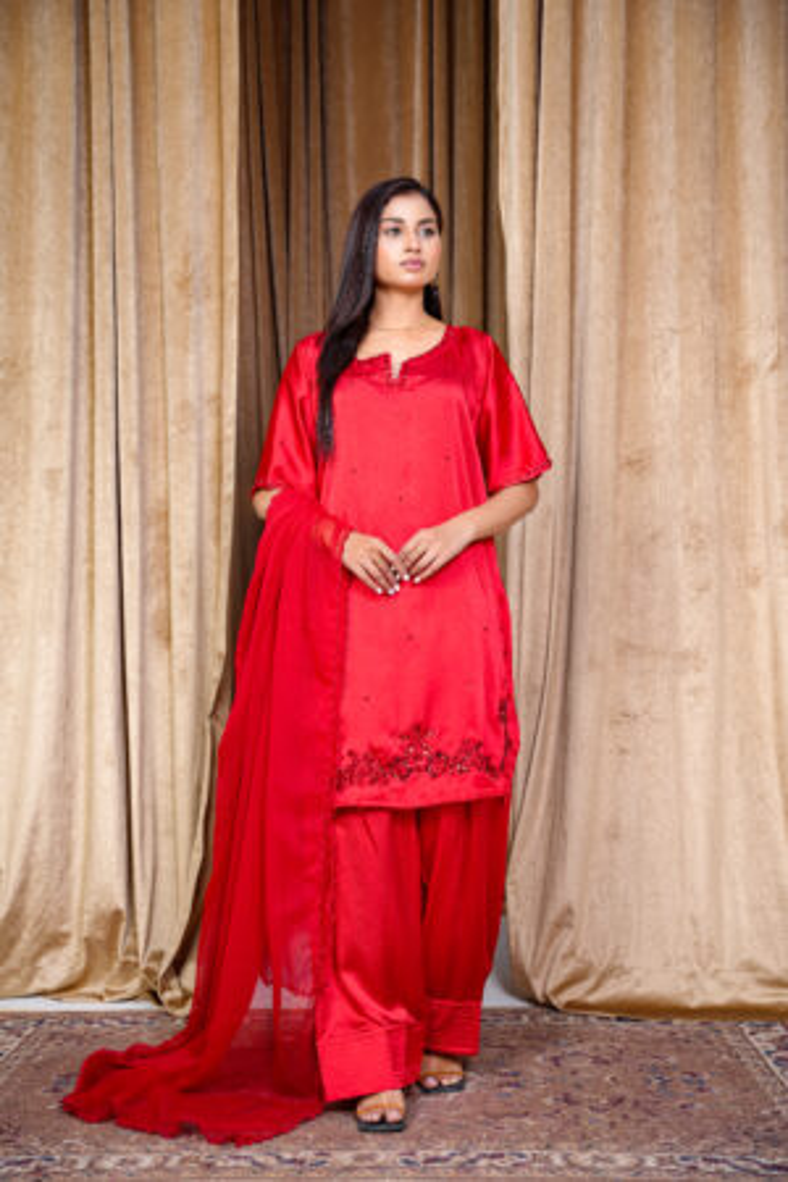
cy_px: 591
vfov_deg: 40.3
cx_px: 394
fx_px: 1612
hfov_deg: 27.5
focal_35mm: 49
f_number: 3.5
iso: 80
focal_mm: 49.1
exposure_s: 1/125
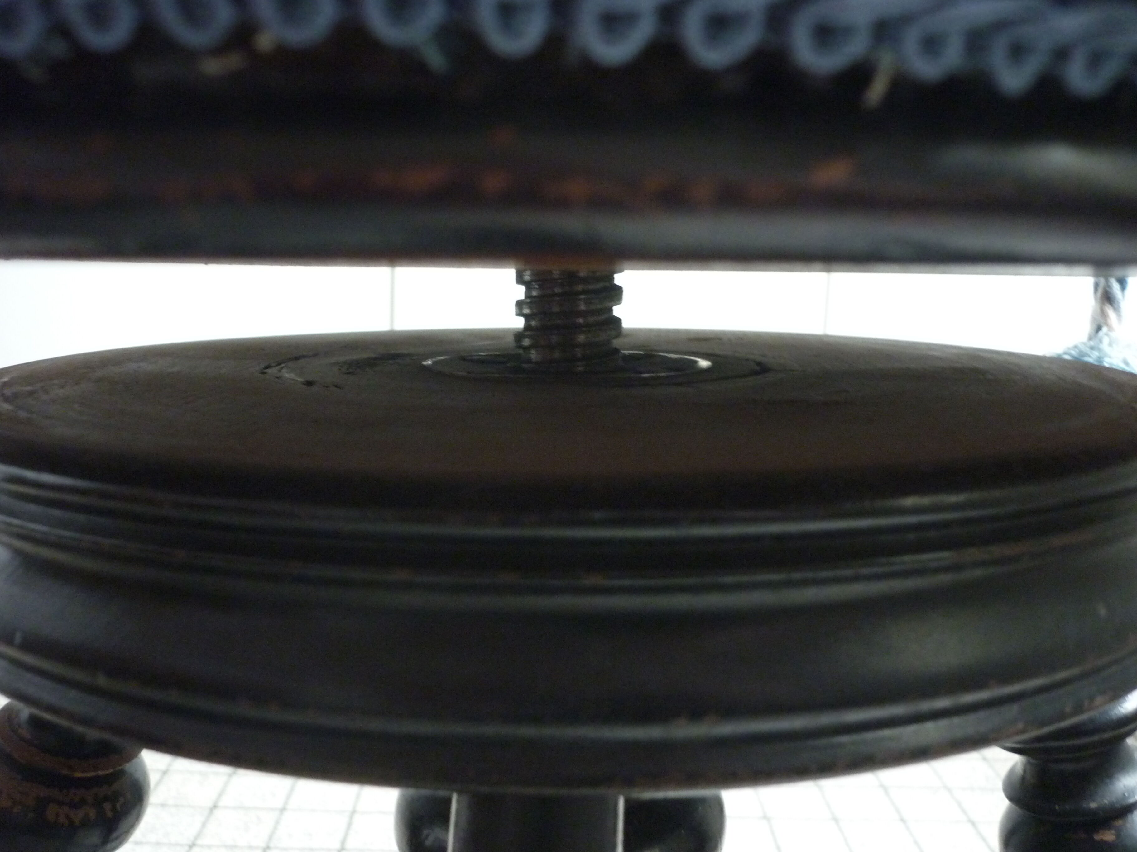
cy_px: 426
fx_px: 1084
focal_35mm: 33
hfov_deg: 55.4
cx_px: 568
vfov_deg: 42.9
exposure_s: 1/13
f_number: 2.8
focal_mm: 5.5
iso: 400
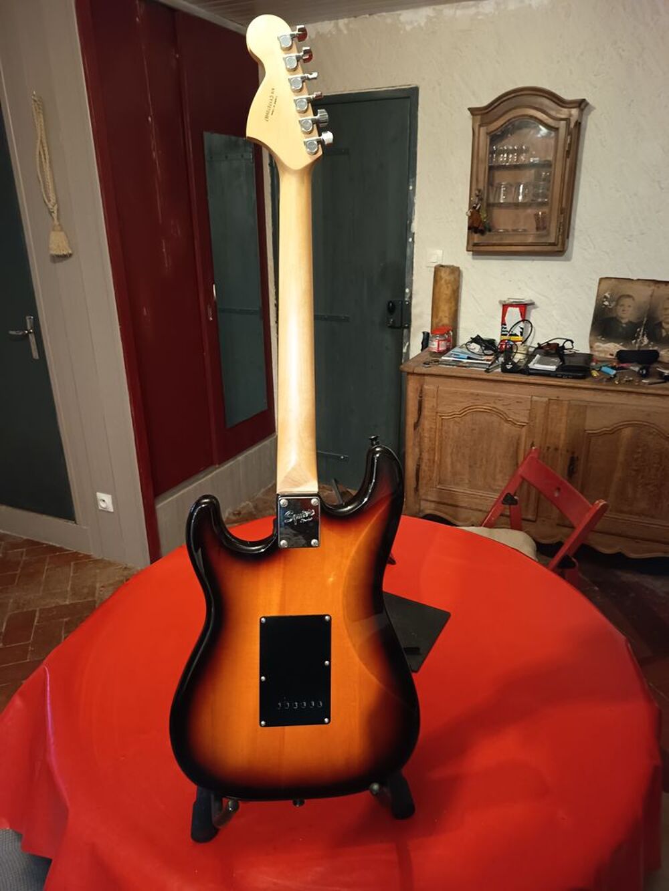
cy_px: 446
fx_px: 618
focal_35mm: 24
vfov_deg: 71.6
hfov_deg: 56.8
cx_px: 334
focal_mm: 5.24
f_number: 1.7
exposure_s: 1/16.7
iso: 3371
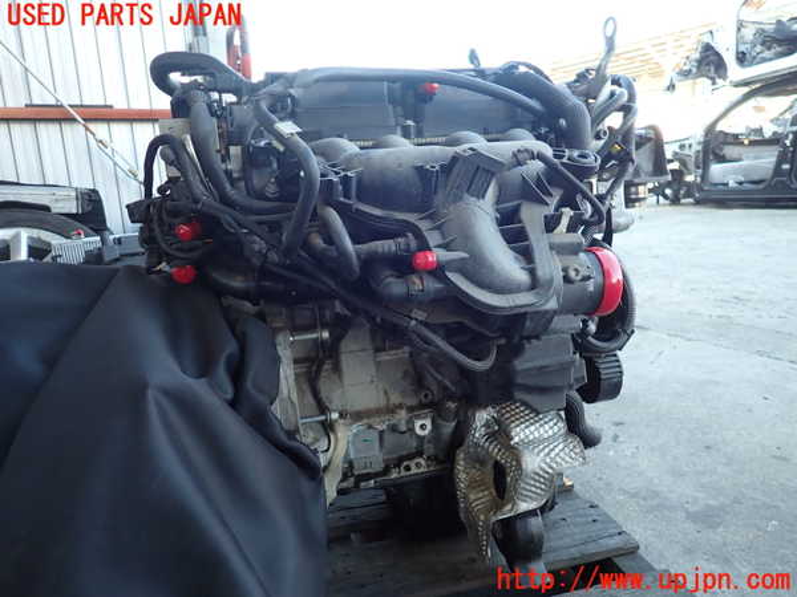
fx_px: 576
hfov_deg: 69.4
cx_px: 398
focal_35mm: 25
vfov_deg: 54.9
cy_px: 298
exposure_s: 1/60
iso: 100
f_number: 2
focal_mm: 4.5
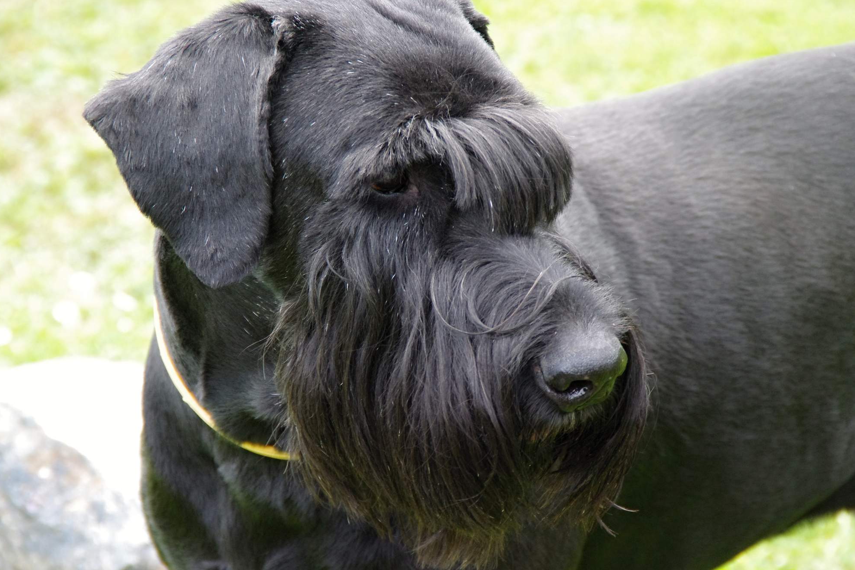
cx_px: 428
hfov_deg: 6.8
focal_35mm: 302
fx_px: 7172
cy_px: 285
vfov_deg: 4.6
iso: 1600
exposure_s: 1/250
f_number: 8
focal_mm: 200
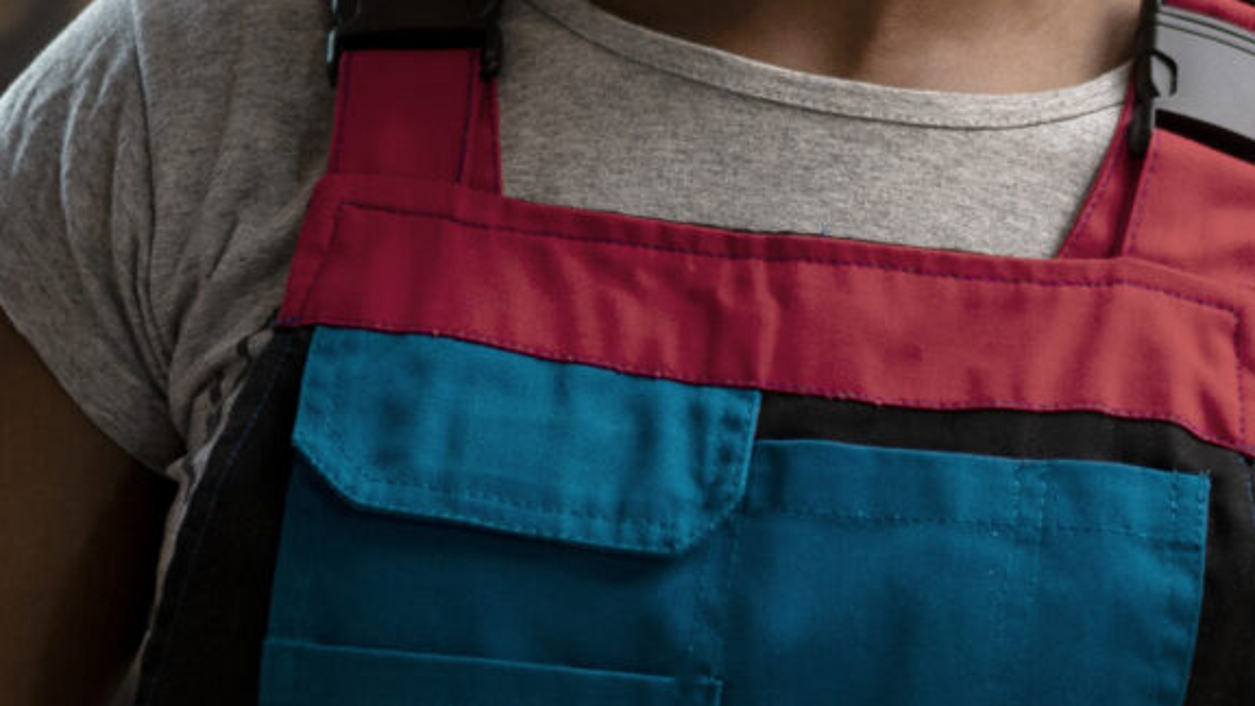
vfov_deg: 4.7
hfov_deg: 8.4
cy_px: 426
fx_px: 8519
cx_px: -161
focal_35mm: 256
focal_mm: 55
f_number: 2.2
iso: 400
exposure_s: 1/100
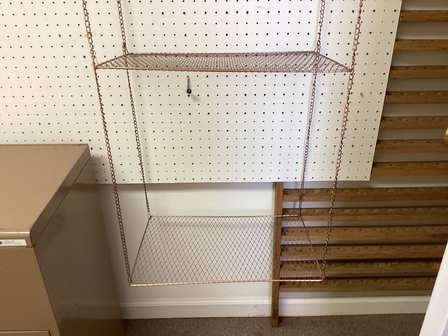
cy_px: 168
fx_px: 401
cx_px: 224
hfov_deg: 58.3
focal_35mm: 31
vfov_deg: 45.4
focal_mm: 3.3
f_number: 2.4
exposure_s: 1/60
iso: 125
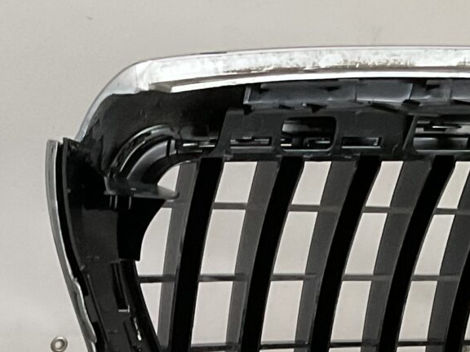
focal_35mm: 129
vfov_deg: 10.7
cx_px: 137
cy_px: 658
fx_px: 1752
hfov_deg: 15.2
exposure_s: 1/33
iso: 250
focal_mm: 3
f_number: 1.8
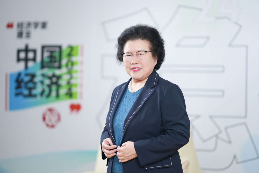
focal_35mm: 85
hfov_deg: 23.9
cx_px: 130
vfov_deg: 16.1
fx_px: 612
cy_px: 86
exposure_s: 1/125
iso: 100
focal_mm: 85
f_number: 1.4
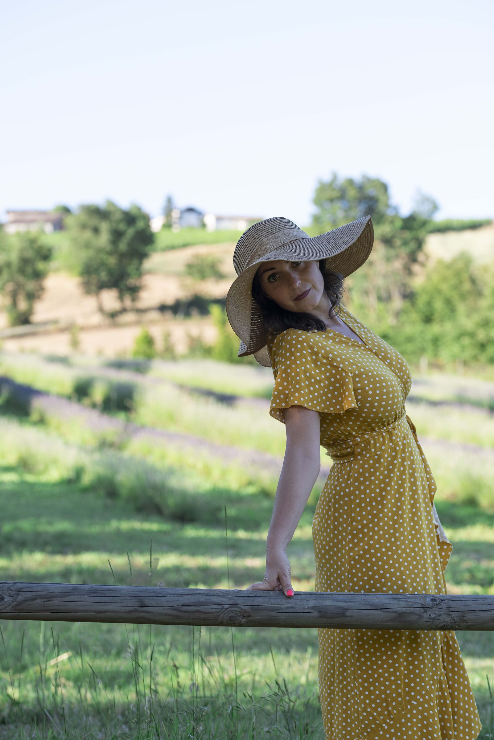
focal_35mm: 105
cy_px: 370
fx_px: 2159
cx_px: 247
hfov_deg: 13.1
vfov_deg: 19.4
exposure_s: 1/320
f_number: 5.6
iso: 250
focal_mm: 105
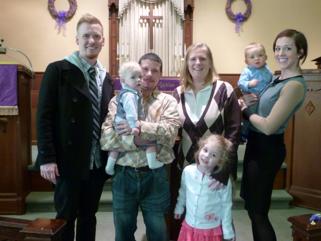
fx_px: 343
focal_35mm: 37
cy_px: 120
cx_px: 160
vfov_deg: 38.7
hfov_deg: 50.1
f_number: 3.6
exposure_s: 1/8
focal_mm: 6.1
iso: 400
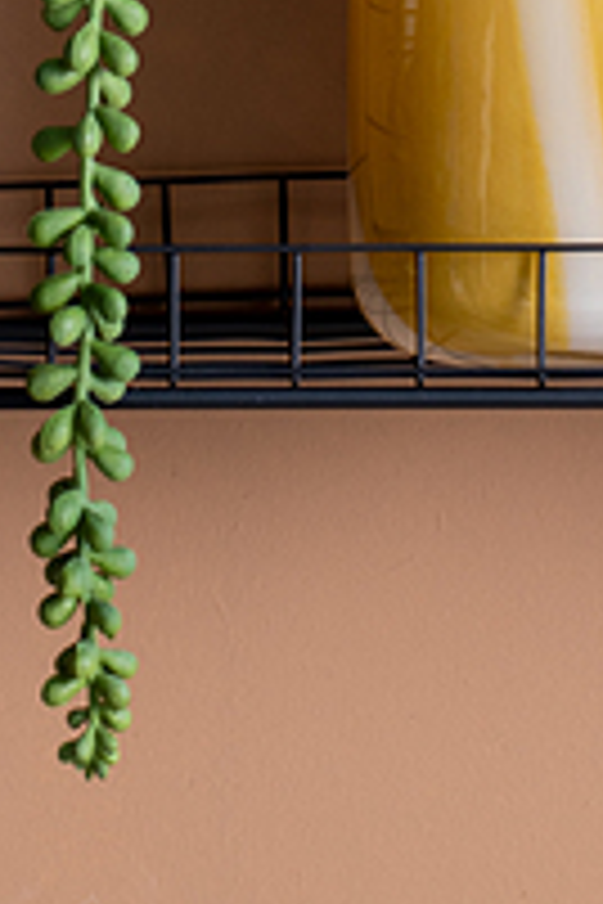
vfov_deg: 3.6
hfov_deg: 2.4
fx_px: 14094
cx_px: 655
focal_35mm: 561
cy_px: -794
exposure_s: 1/125
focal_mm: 130
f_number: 10
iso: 125
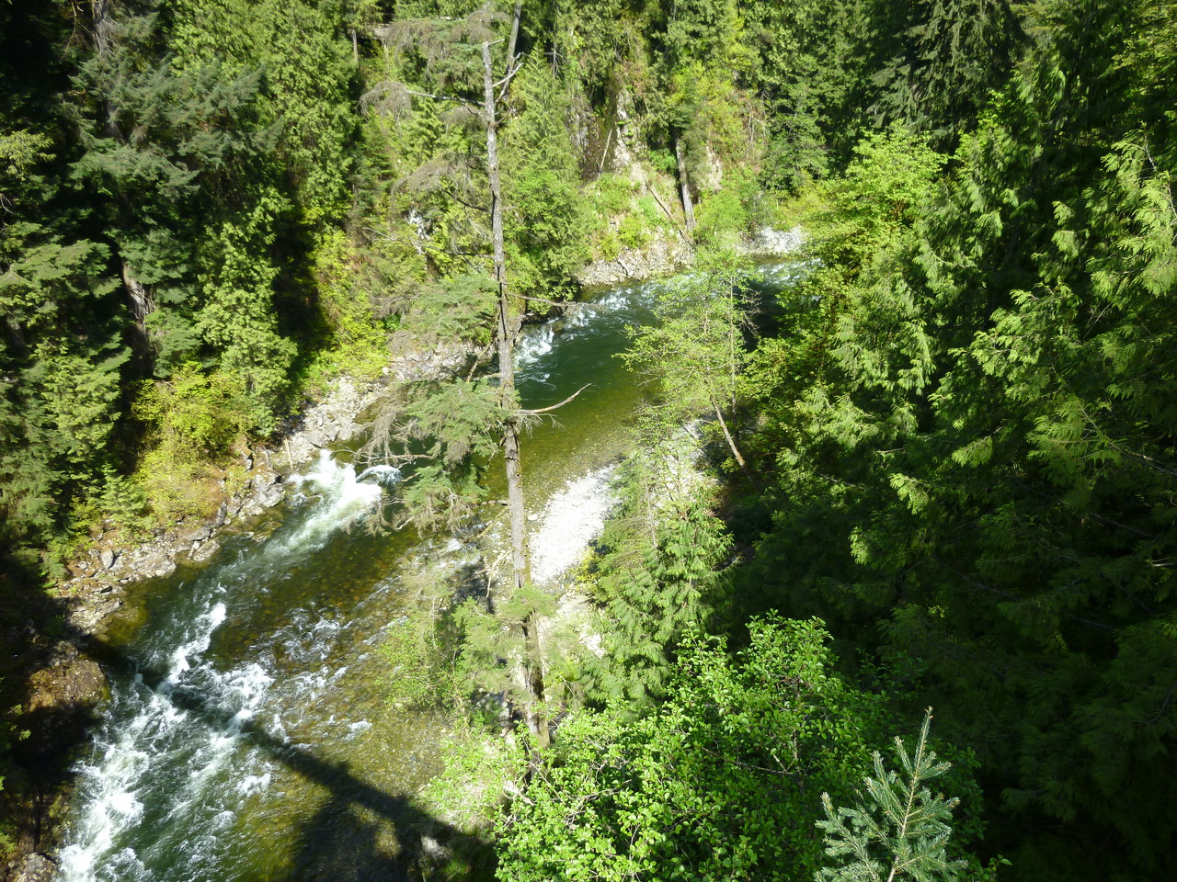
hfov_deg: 69.4
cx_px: 588
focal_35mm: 25
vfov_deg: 54.9
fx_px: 850
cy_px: 441
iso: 80
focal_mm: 4.5
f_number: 3.3
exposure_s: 1/200
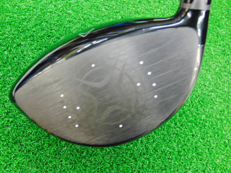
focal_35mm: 37
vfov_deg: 38.7
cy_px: 86
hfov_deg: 50.1
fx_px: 247
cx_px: 116
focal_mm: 6.42
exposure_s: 1/13
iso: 400
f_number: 3.6
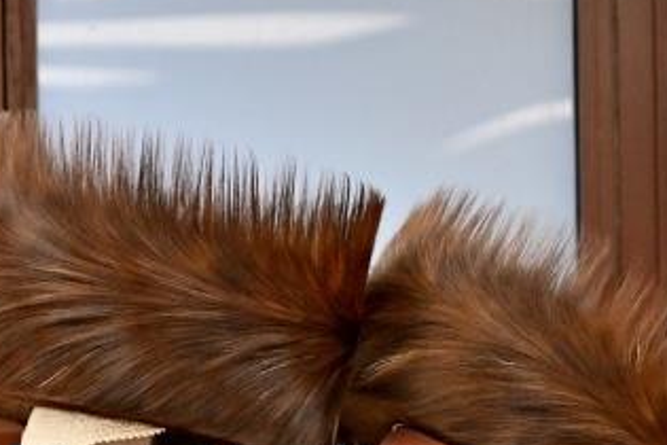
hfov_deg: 4.2
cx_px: 239
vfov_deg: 2.8
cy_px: 691
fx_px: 9041
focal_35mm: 488
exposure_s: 1/400
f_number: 4
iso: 640
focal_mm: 100
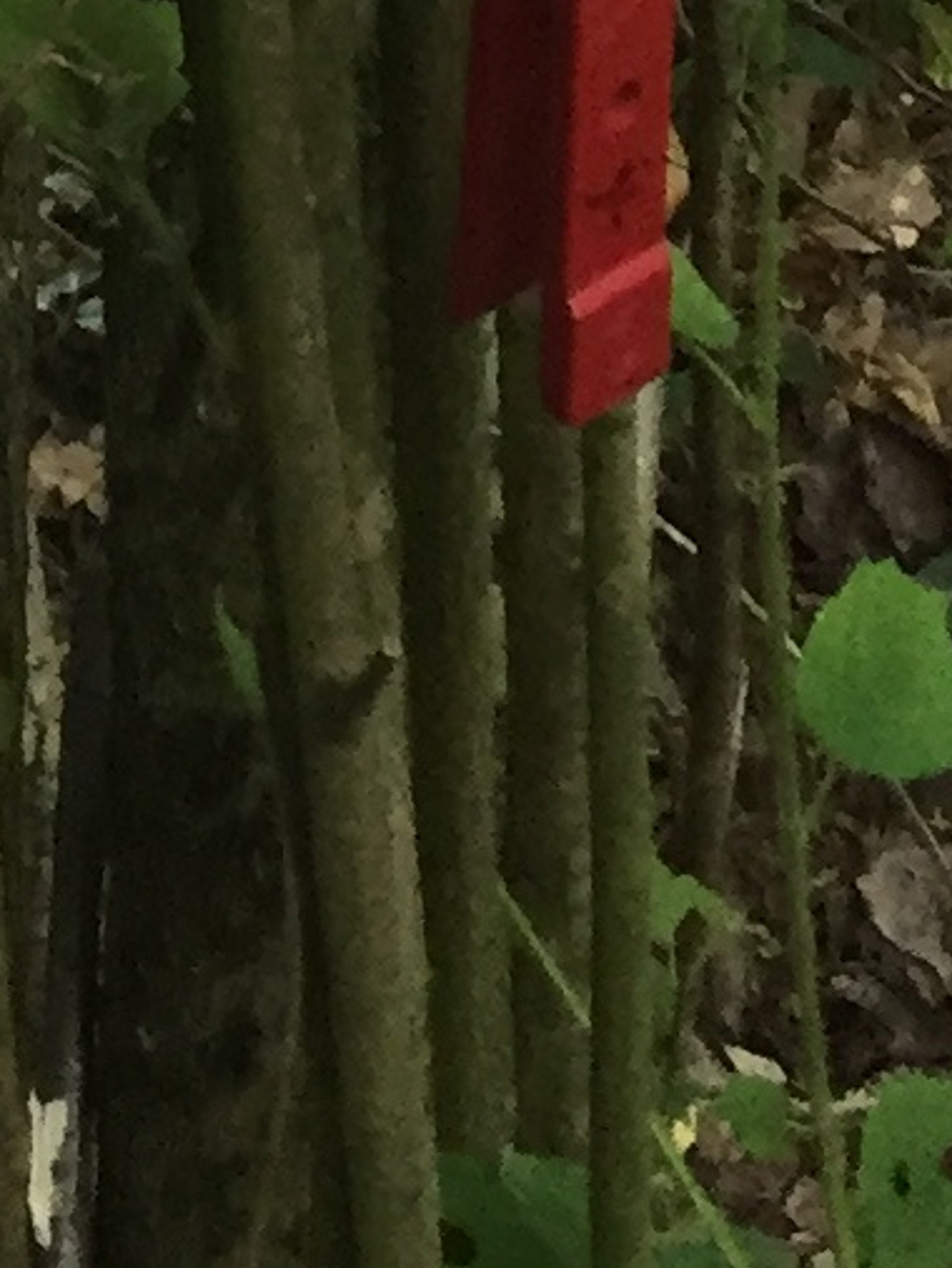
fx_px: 6851
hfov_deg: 7.9
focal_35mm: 187
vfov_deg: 8.7
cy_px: -2611
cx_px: 88
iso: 64
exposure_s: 1/33
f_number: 2.2
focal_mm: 4.15
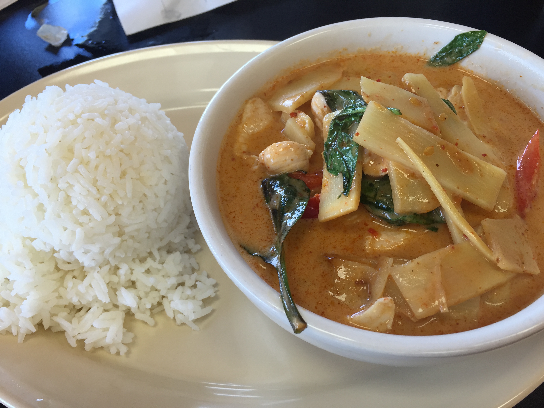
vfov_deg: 48.2
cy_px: 204
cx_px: 272
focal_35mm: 29
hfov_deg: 61.7
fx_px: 456
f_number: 2.2
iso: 32
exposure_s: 1/60
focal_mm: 4.15
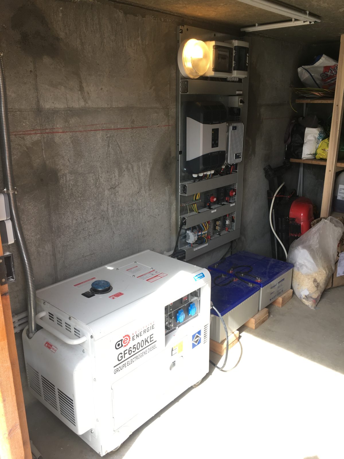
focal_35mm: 29
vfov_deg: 61.7
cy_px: 230
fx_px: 384
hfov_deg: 48.2
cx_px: 172
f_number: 2.2
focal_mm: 4.15
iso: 25
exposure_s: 1/162
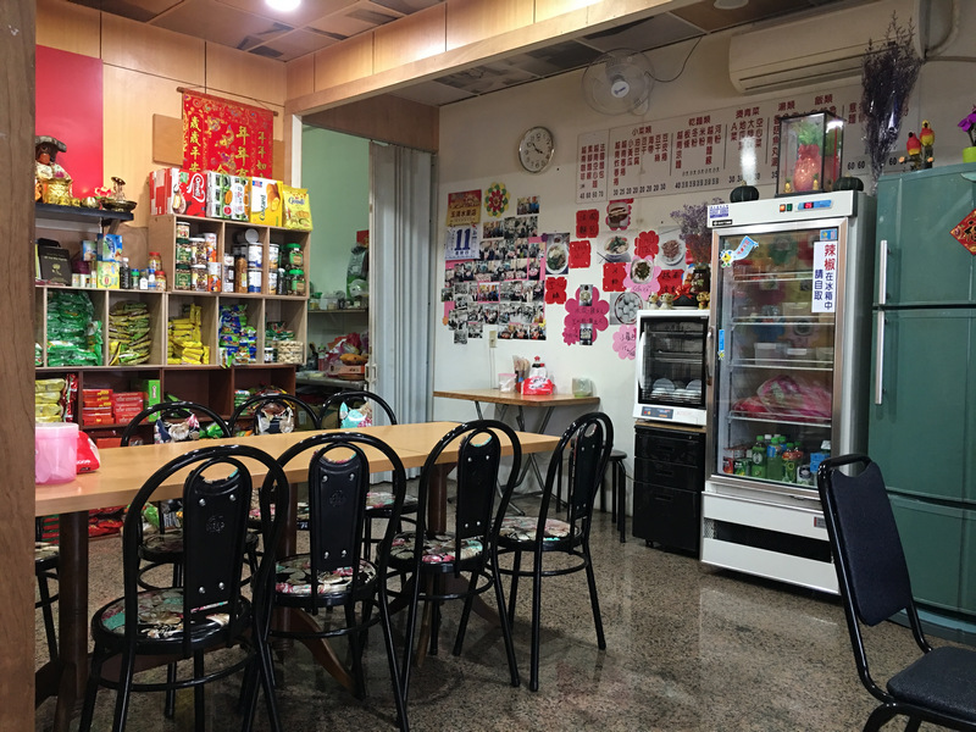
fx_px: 818
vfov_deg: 48.2
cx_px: 488
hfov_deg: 61.7
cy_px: 366
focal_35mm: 29
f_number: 2.2
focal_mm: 4.15
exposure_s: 1/15
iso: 64
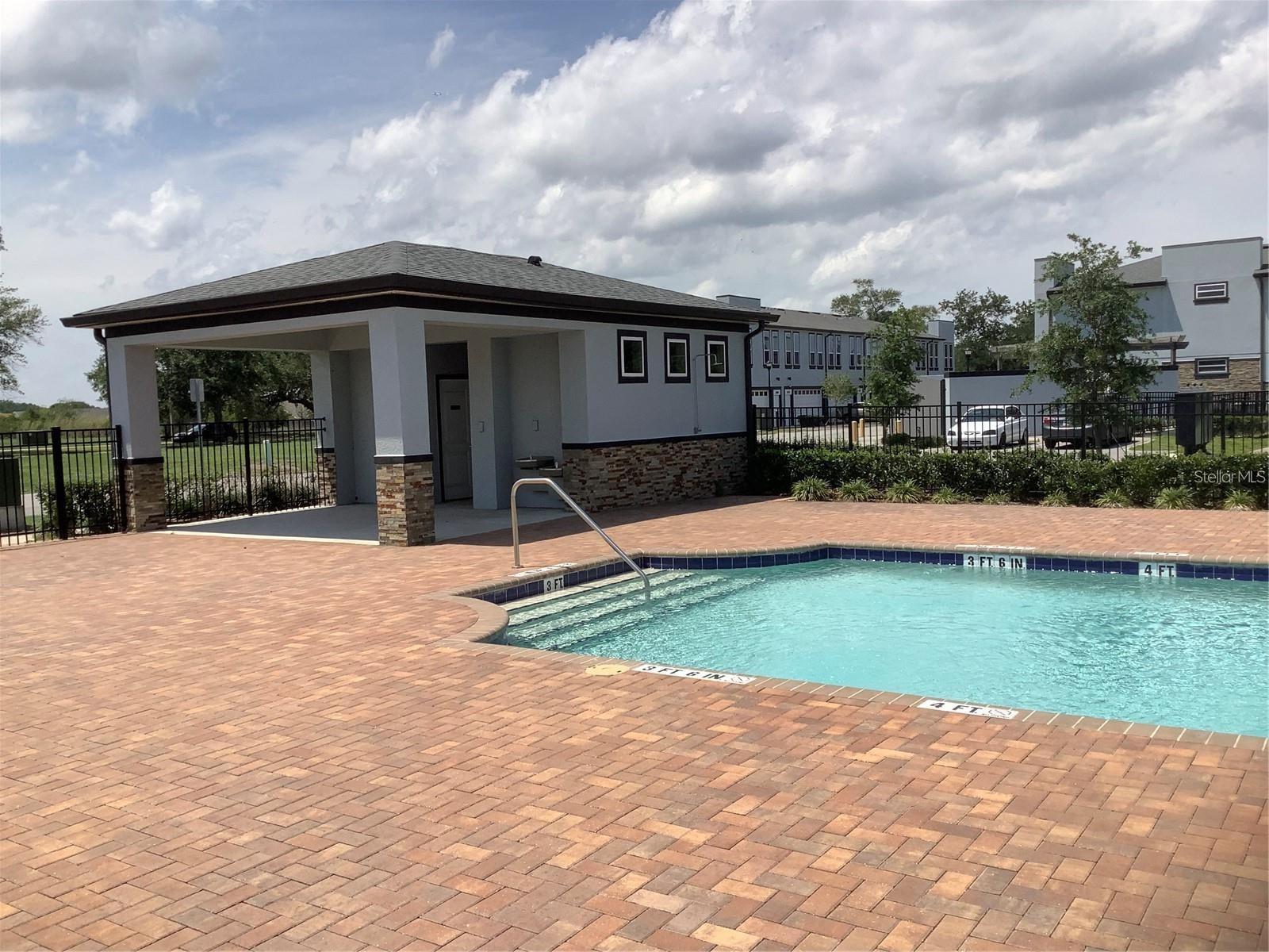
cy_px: 476
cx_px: 634
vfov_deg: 45.4
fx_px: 1136
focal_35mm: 31
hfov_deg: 58.4
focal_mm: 3.3
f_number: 2.4
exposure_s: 1/2331
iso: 25
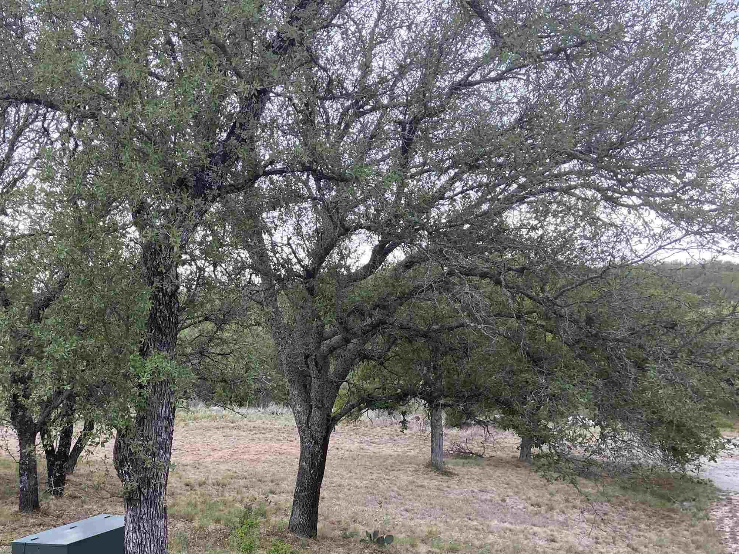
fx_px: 854
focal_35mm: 40
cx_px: 283
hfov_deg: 46.4
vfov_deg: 35.5
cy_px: 384
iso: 40
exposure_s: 1/122
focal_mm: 4.25
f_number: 1.8
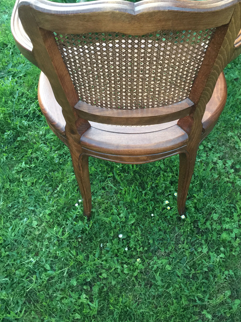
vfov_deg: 52.3
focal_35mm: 35
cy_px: 129
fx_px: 325
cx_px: 135
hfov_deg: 40.6
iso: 125
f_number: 2.2
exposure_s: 1/17
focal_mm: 4.15
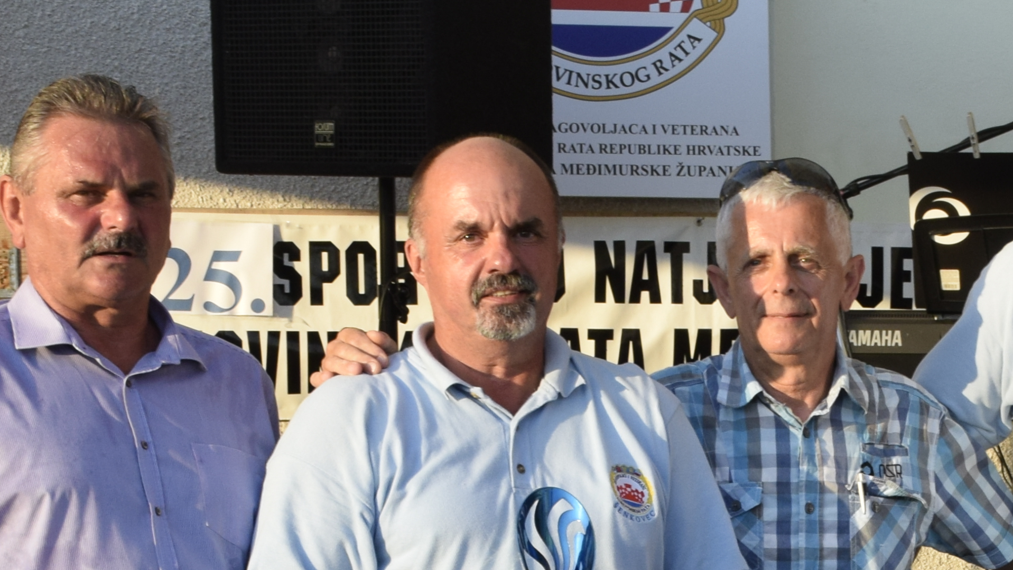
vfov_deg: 10.0
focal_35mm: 118
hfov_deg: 17.9
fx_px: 3170
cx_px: 914
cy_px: 774
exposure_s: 1/250
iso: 400
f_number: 8
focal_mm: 24
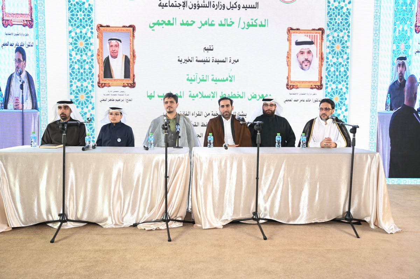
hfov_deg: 55.8
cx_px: 210
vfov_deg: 38.8
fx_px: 396
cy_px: 140
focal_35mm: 34
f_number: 3.5
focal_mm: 34
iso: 500
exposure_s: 1/160
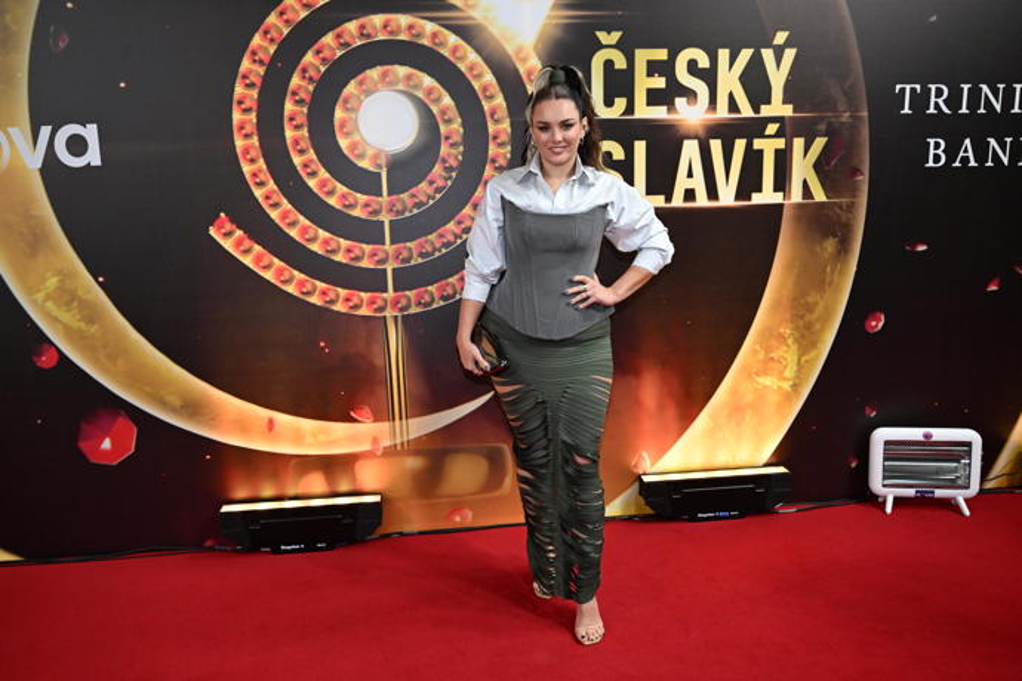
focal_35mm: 29
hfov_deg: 63.7
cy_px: 340
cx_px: 511
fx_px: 823
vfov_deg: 45.0
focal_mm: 29
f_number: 4.5
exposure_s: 1/200
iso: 2500
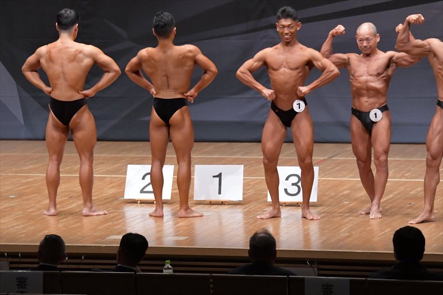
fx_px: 2669
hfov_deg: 9.5
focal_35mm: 217
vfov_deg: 6.3
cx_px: 222
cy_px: 148
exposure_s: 1/400
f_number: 5.6
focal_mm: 145
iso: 8000
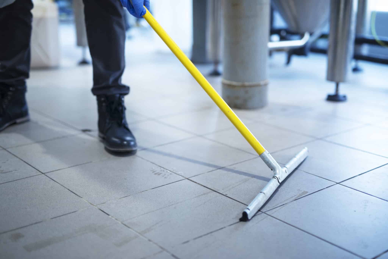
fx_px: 539
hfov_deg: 39.6
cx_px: 194
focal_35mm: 50
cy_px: 130
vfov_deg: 27.0
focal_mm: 50
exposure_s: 1/200
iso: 500
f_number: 1.8
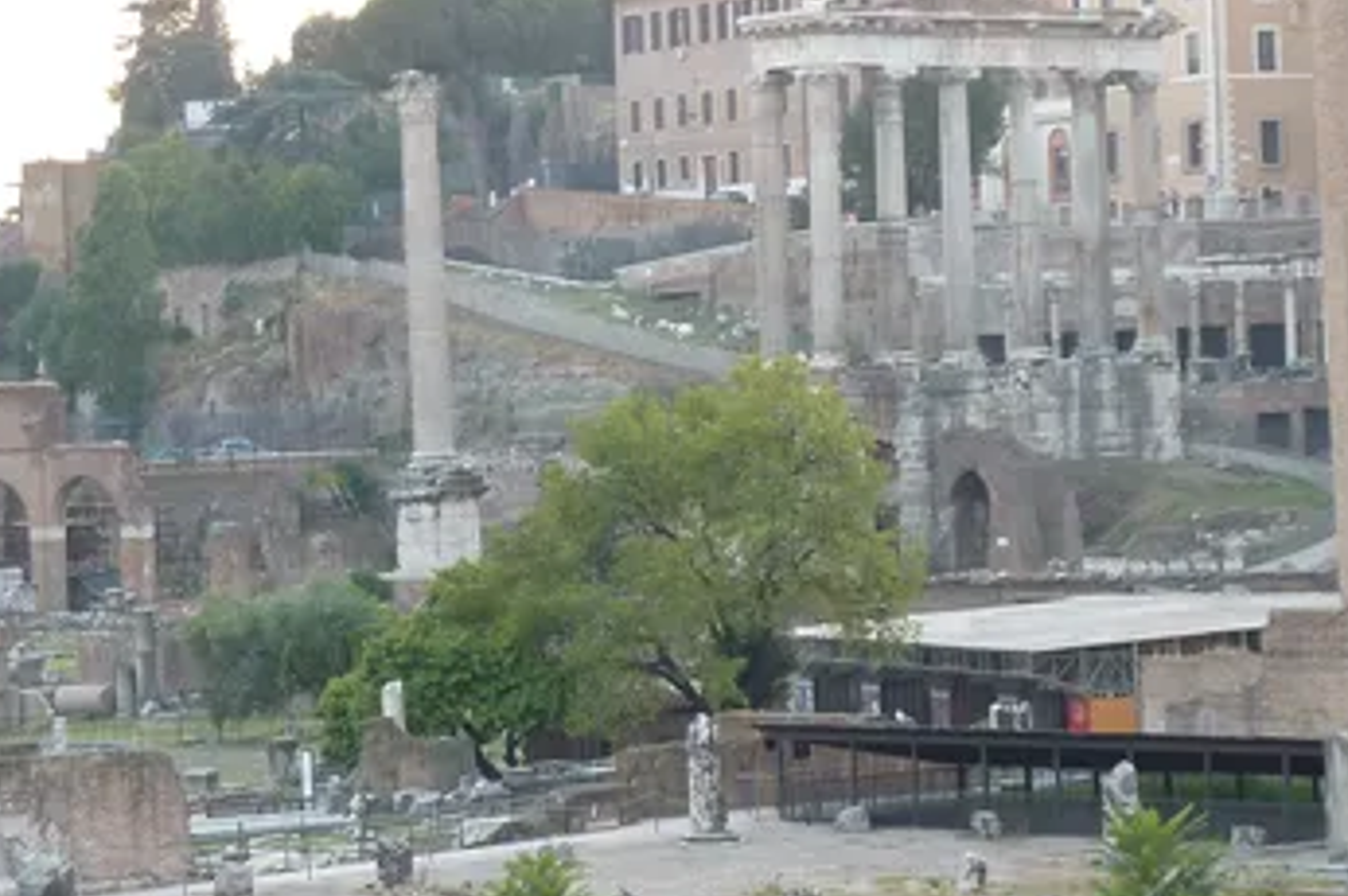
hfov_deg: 15.1
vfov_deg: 10.1
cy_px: 452
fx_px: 5088
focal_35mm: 136
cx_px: 658
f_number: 4
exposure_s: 1/40
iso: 160
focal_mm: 10.3
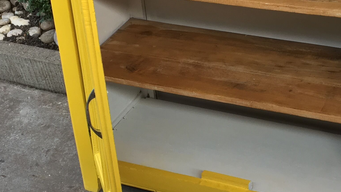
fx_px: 750
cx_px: 176
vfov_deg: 14.6
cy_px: 97
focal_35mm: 83
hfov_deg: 25.6
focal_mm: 4.15
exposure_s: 1/120
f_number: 2.2
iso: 40
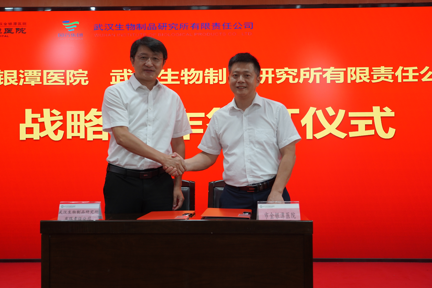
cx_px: 216
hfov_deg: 47.4
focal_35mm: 41
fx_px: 492
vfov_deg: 32.6
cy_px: 144
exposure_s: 1/160
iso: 800
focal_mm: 41
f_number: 4
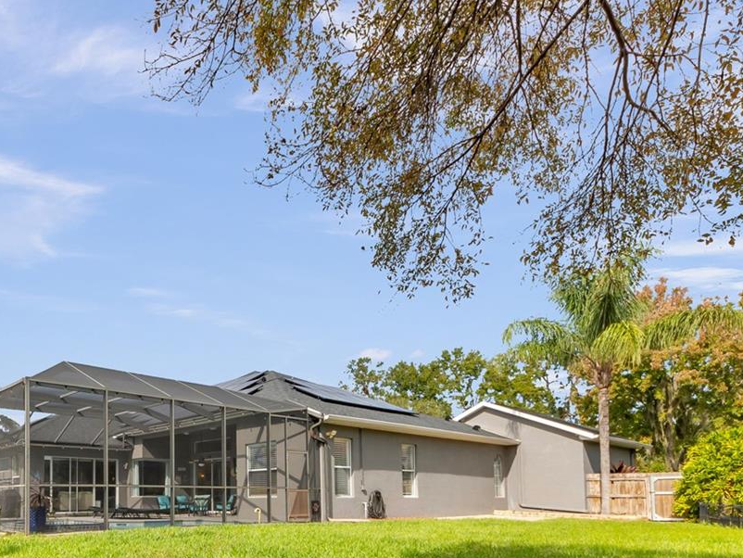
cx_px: 159
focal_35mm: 23
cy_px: 477
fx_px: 494
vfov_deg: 53.3
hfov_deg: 67.6
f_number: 9
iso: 180
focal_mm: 8
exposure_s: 1/320
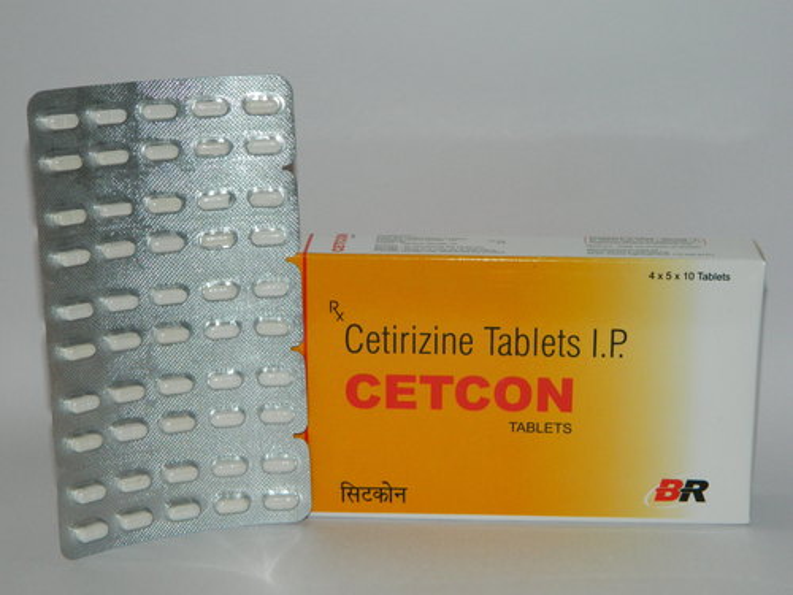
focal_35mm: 84
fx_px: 1924
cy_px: 298
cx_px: 396
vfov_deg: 17.6
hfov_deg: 23.3
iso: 200
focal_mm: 15.1
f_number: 4.2
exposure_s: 1/50
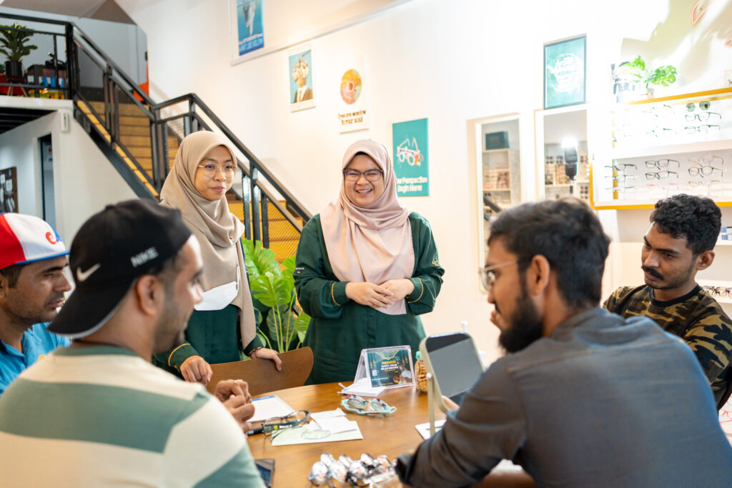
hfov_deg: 54.4
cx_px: 366
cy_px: 244
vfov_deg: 37.9
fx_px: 712
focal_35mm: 35
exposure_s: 1/200
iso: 500
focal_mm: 35
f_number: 2.8
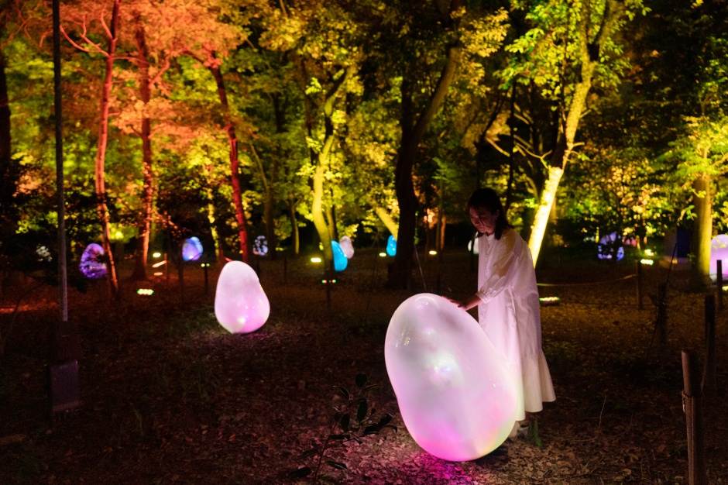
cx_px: 364
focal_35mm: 24
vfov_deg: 53.1
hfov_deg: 73.8
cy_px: 242
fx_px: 485
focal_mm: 24
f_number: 2.8
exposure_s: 1/50
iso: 6400
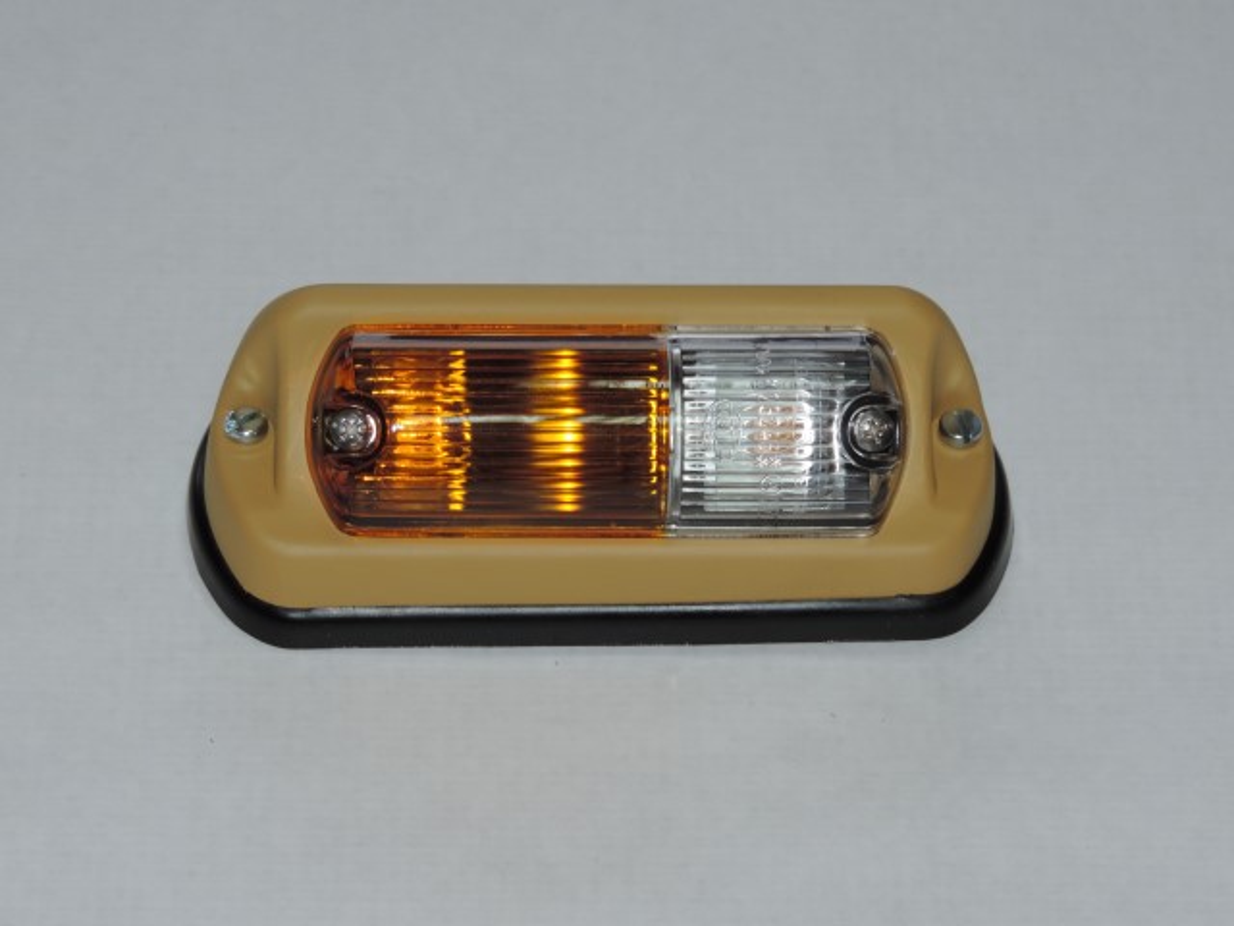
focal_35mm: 170
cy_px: 463
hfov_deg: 11.6
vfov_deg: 8.7
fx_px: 6060
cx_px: 617
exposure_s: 1/60
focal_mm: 30.3
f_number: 4.5
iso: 200
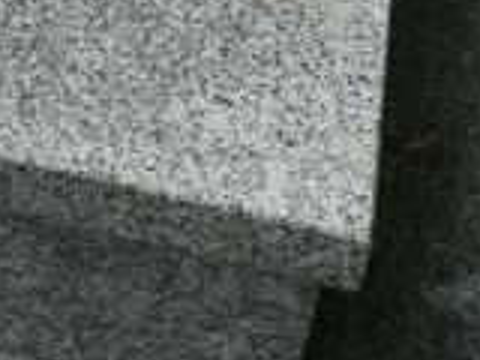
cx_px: -468
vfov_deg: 10.0
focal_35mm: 140
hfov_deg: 12.5
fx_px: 1941
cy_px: -309
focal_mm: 7.4
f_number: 3.6
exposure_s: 1/125
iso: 100
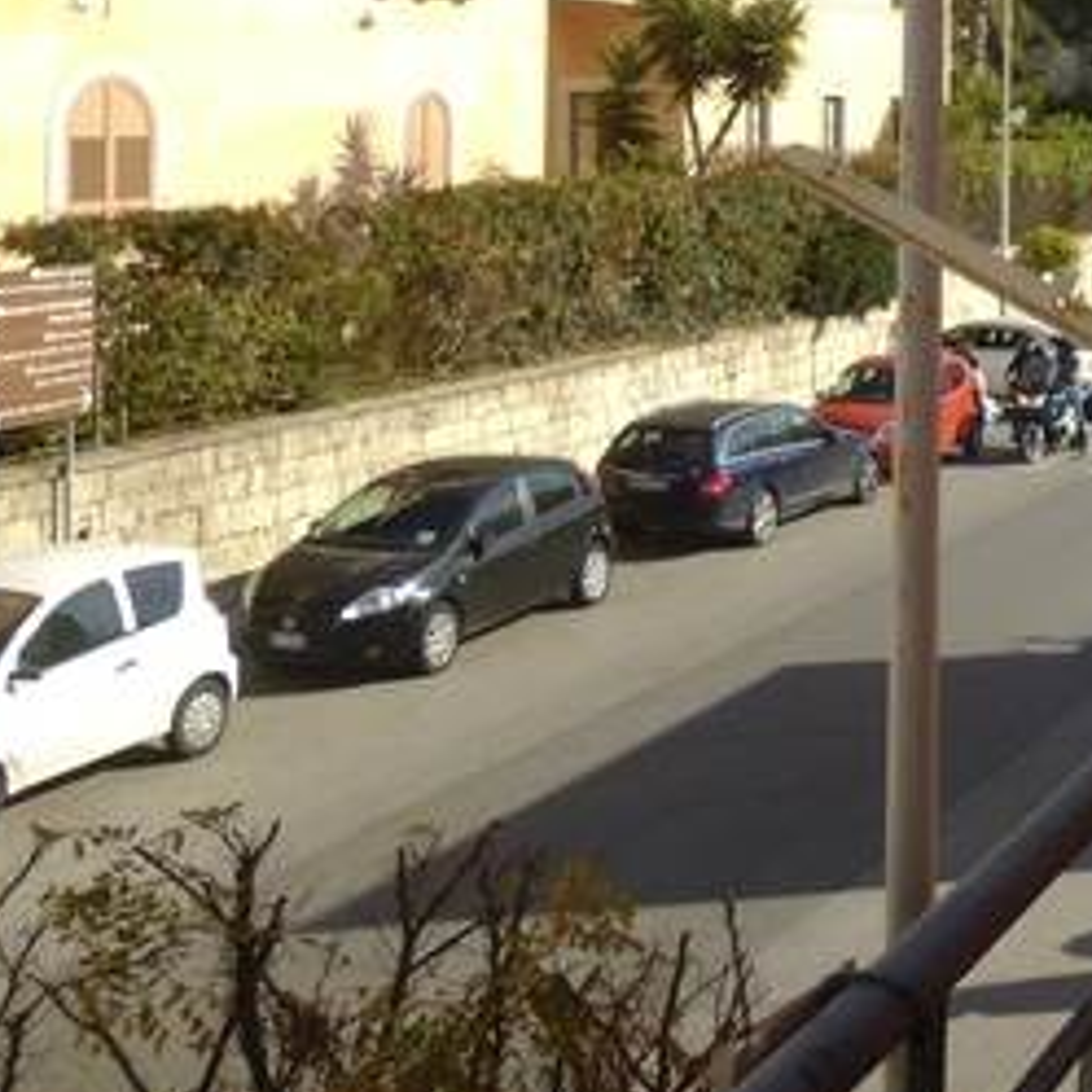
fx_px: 2106
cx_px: 1202
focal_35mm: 59
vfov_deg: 28.3
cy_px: 175
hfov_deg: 26.7
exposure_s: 1/250
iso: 100
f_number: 7.9
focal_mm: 4.7
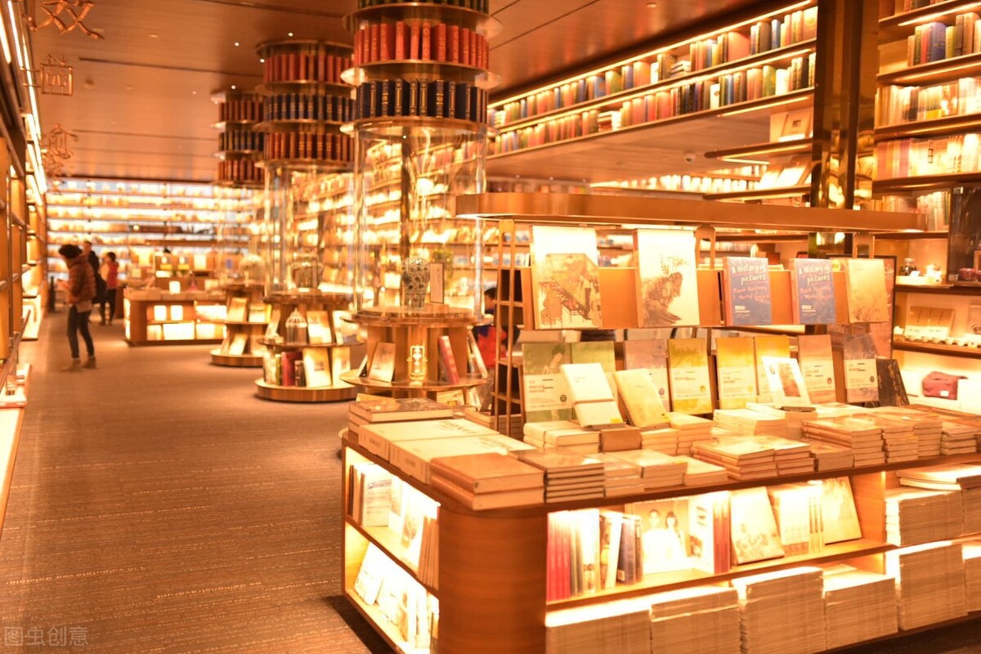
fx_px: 954
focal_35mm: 35
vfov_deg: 37.9
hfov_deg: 54.4
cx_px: 490
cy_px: 327
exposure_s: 1/60
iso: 400
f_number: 1.4
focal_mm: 35
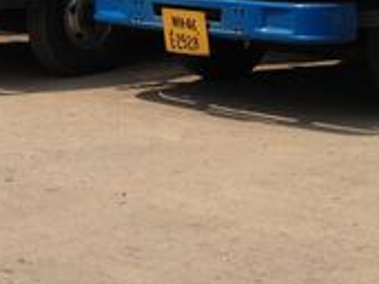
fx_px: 1477
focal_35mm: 135
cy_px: -185
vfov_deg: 10.5
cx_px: 106
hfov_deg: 14.6
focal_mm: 4.13
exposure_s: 1/2008
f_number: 2.4
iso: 50
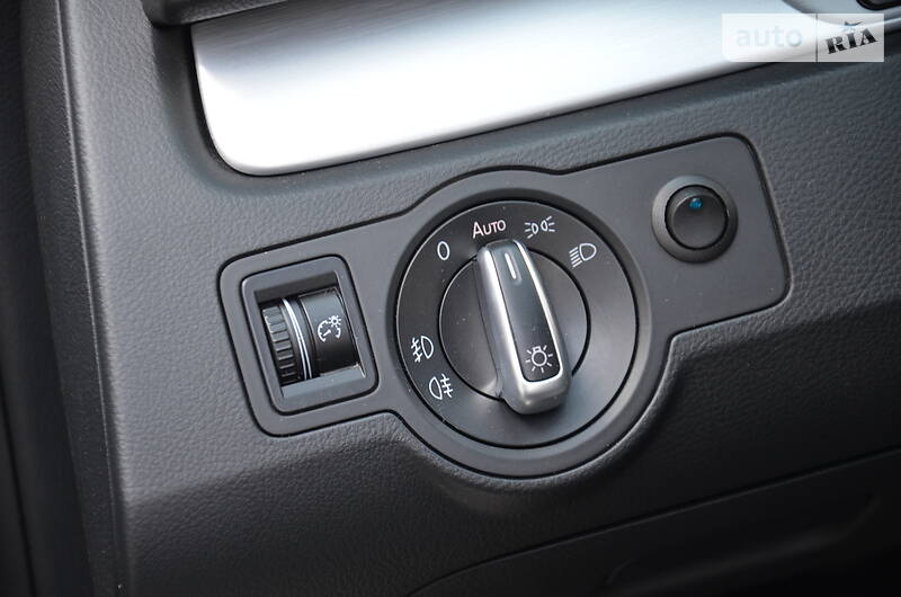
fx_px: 3672
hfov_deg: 14.0
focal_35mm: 147
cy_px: 298
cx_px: 450
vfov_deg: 9.3
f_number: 5.6
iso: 400
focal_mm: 98
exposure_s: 1/60
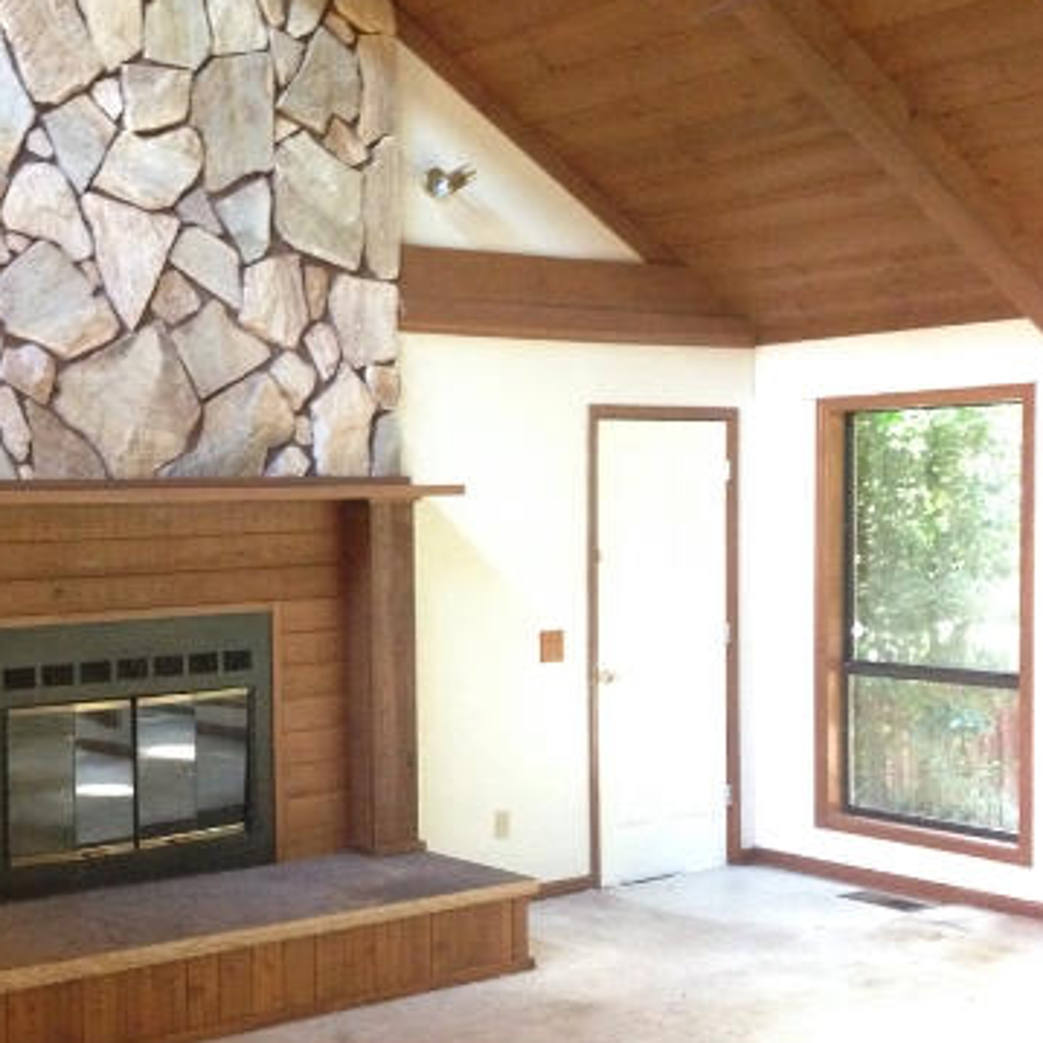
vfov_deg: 32.8
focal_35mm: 52
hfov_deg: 31.7
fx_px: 1773
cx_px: 174
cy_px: 569
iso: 500
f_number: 2.4
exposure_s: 1/15
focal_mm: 4.12
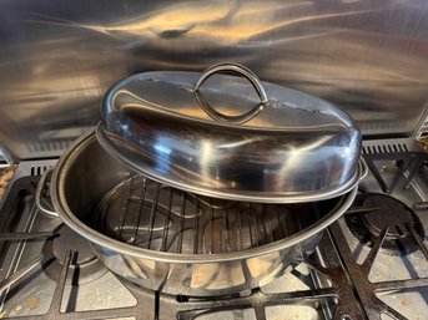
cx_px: 214
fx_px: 297
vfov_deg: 56.8
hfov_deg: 71.6
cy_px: 160
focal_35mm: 24
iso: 250
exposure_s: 1/60
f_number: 1.78
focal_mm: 6.76
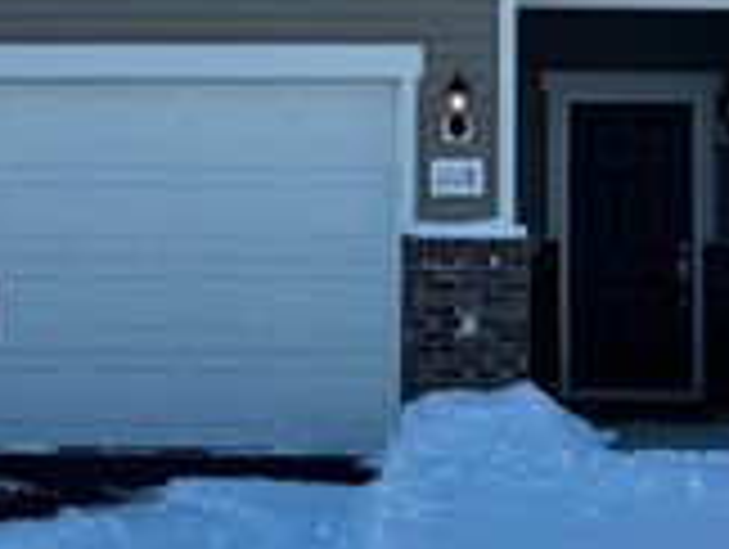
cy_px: -252
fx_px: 1561
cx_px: 464
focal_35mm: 74
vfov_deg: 18.0
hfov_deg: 26.2
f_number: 1.78
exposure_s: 1/7937
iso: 80
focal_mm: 6.76
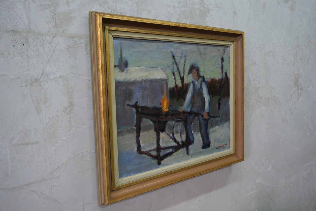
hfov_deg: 63.7
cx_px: 158
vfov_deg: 45.0
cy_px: 106
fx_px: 255
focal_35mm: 29
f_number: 4
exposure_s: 1/27
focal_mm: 19.2
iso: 1000
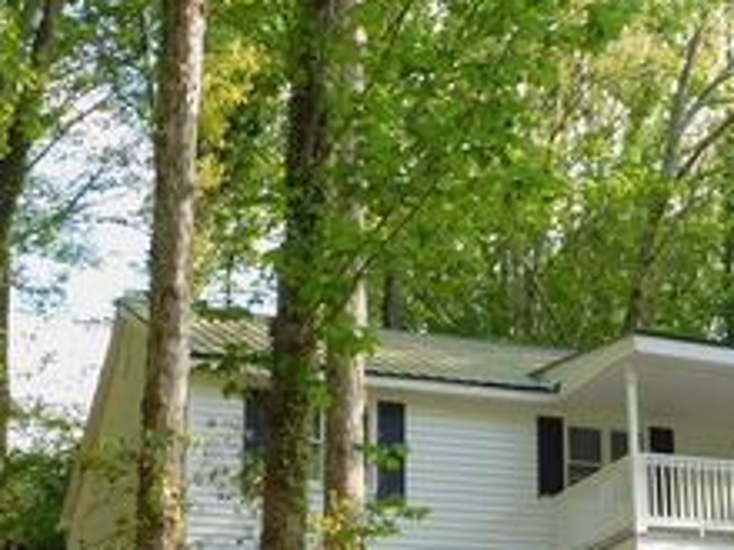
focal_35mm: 82
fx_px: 1739
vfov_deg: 17.9
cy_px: 365
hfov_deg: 23.0
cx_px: 707
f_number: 3.5
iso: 125
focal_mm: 6.3
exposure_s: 1/125
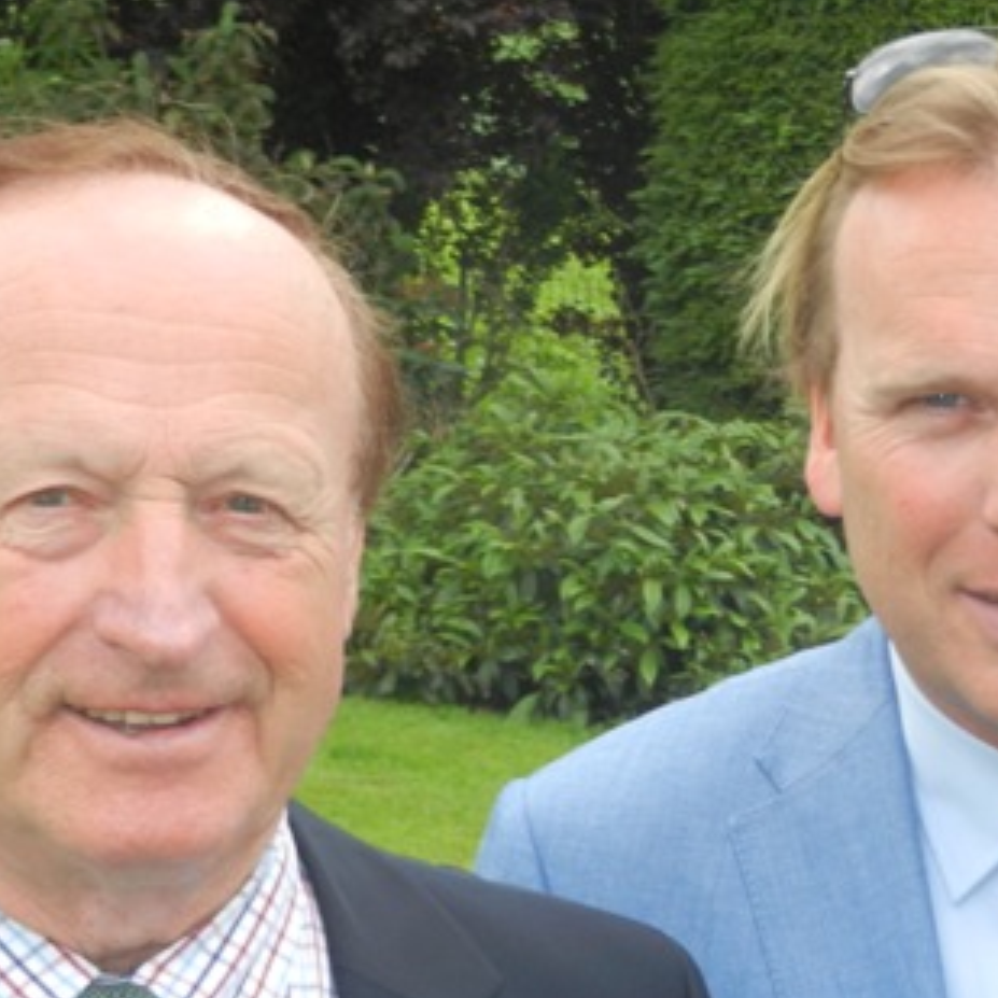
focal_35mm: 110
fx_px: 3588
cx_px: 636
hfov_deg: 15.8
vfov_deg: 15.8
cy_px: 549
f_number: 4.5
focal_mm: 10.9
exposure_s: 1/320
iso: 160
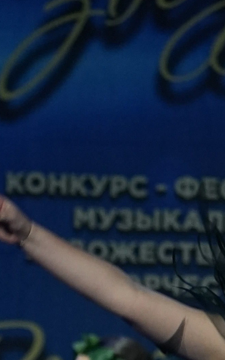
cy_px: 557
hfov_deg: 1.5
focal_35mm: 850
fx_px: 8335
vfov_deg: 2.5
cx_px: 255
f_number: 2.8
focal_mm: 155
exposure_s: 1/400
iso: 2000
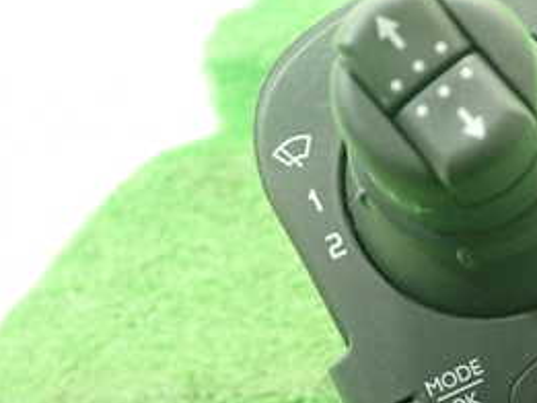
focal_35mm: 69
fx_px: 1071
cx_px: 547
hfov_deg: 26.5
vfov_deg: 21.0
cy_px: 339
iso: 640
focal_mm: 5.5
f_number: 2.3
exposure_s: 1/125
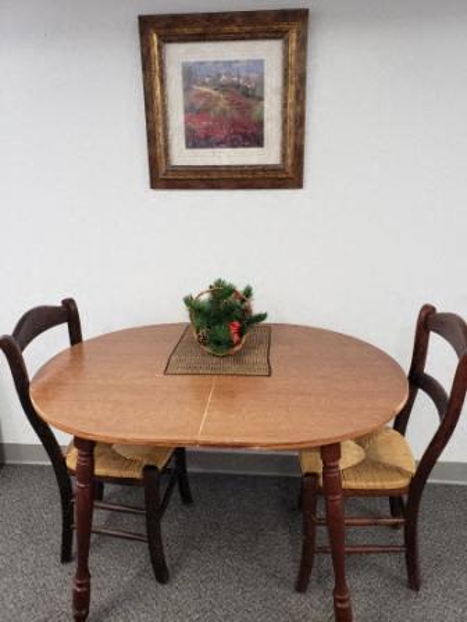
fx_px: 468
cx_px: 234
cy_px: 311
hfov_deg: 53.1
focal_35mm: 26
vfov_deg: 67.3
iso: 320
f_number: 2.4
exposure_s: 1/40
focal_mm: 4.3
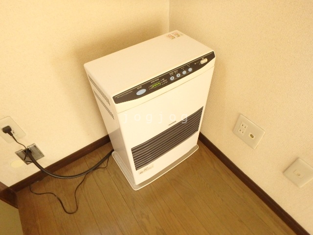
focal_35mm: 21
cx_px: 156
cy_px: 118
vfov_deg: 63.4
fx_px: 190
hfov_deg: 79.0
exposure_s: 1/30
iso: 800
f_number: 3.5
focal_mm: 3.7
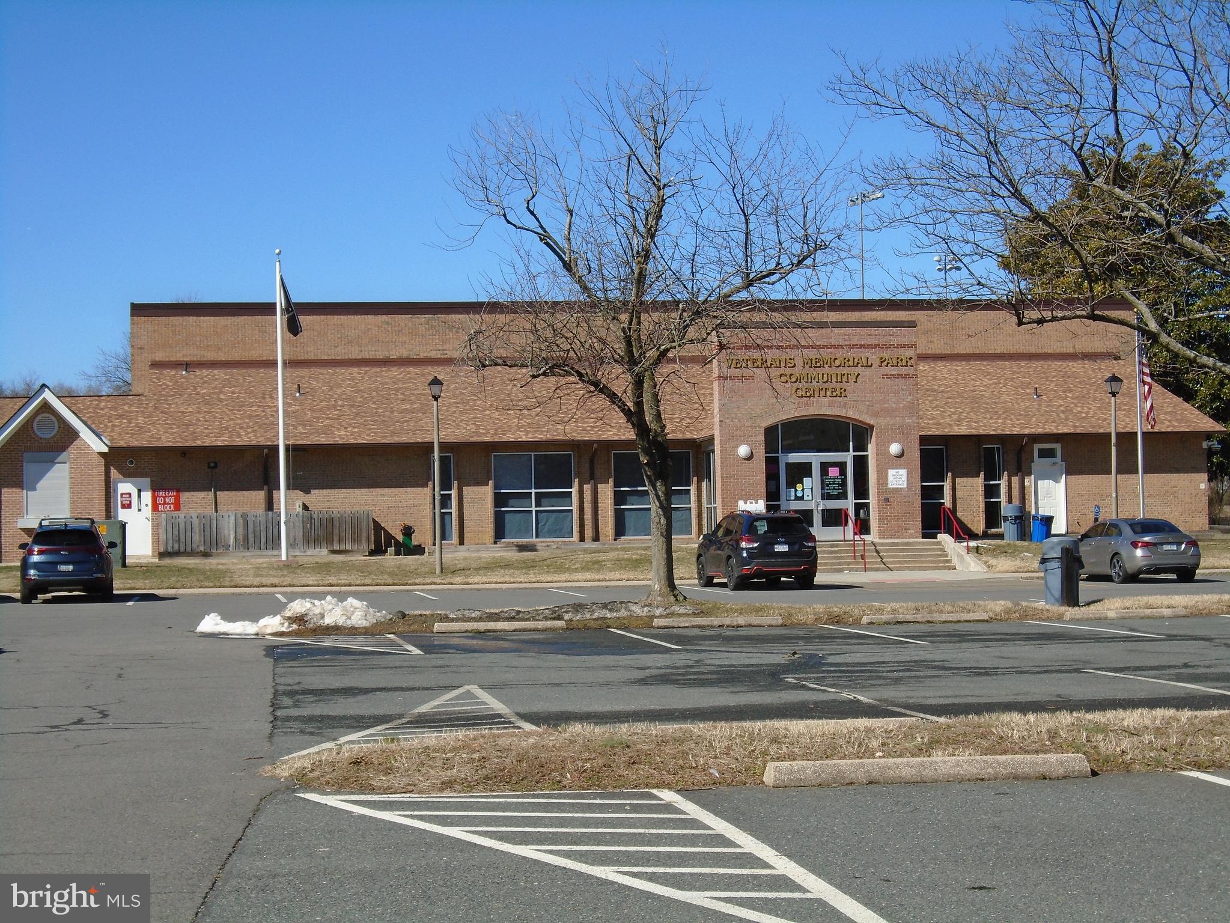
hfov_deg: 28.6
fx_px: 2417
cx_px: 615
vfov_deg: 21.6
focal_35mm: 68
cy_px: 462
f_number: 5.5
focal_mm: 12
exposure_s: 1/500
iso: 100
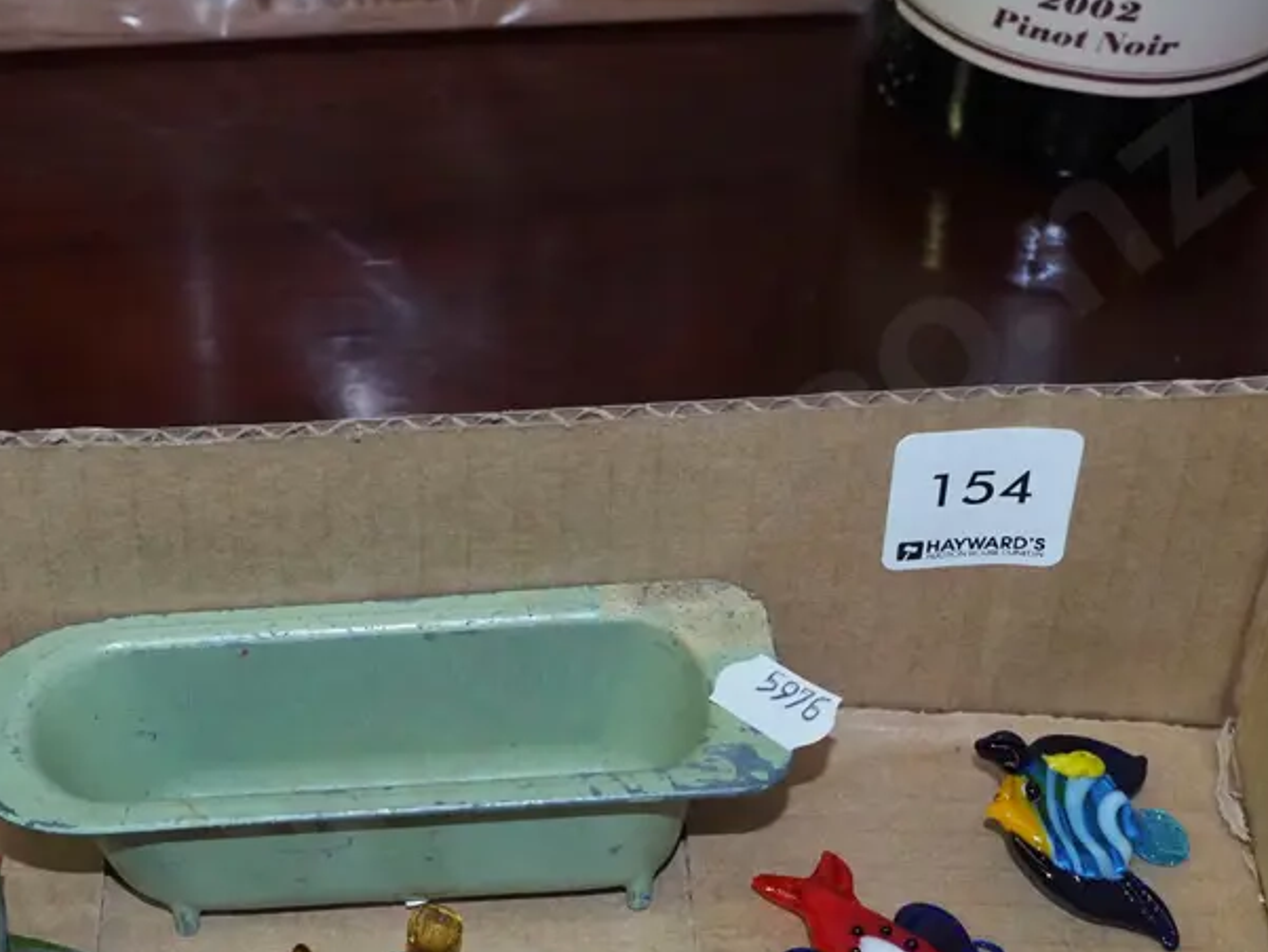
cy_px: 792
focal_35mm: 75
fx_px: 2748
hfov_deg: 25.7
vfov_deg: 19.4
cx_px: 354
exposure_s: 1/160
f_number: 5.6
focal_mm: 22
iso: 2500
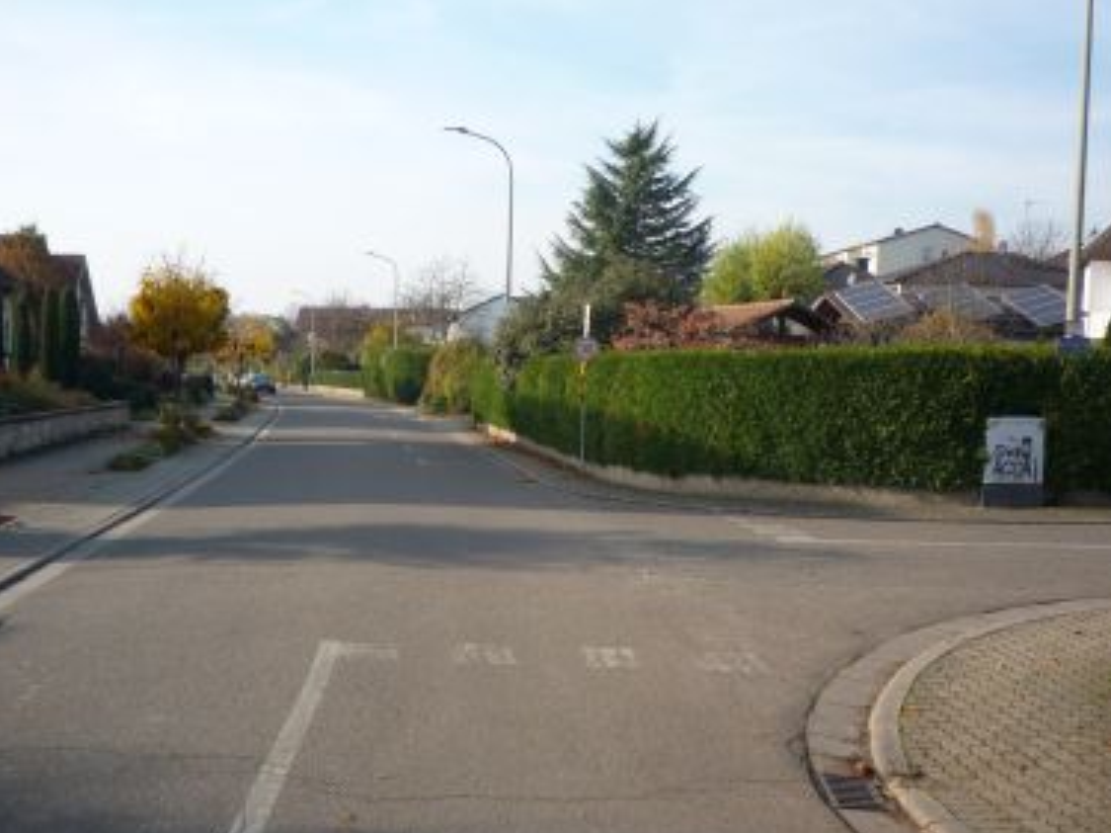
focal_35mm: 41
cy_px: 528
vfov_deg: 34.9
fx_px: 1315
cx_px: 492
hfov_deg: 45.7
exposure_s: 1/320
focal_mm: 5.2
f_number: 4
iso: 100
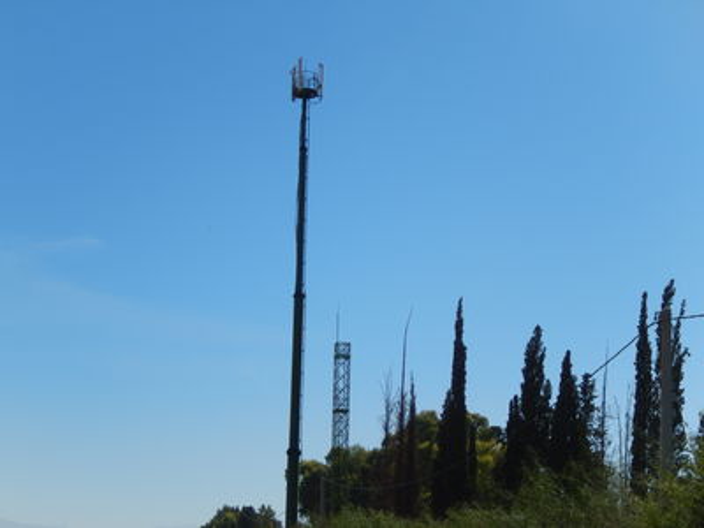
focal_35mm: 73
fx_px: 1485
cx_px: 352
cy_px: 264
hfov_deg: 26.7
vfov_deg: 20.2
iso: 125
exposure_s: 1/1500
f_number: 4.9
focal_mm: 13.1
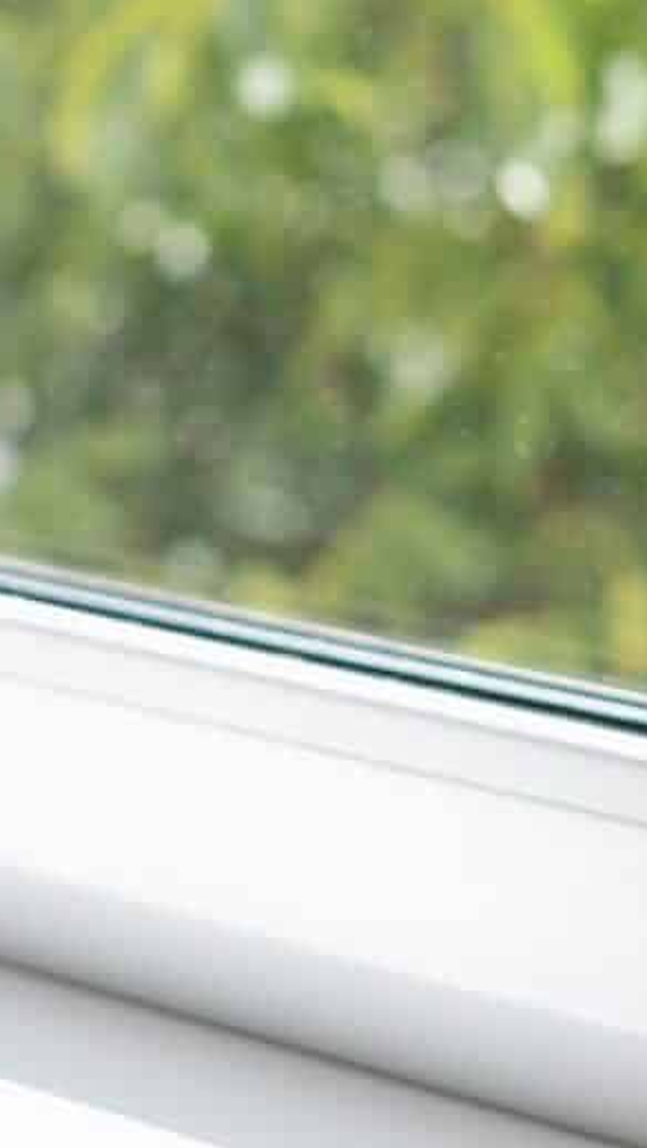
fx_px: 5907
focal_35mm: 194
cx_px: 195
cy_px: -250
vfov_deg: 10.9
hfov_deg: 6.3
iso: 64
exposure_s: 1/100
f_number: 2.8
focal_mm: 50
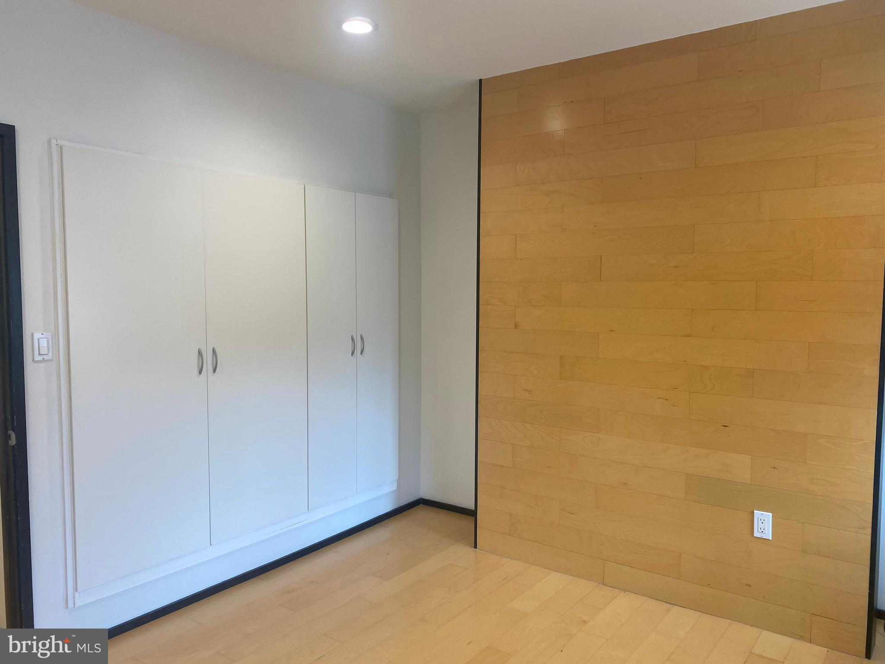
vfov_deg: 53.1
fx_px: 665
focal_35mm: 26
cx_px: 442
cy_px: 332
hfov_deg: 67.3
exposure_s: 1/120
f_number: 1.8
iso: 100
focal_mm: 4.25
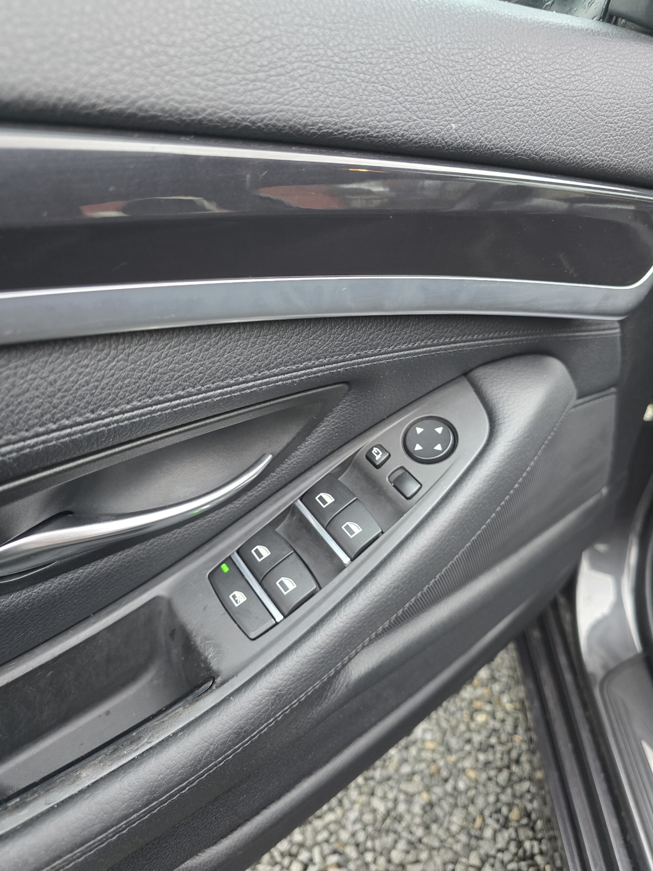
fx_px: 578
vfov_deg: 73.9
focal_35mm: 23
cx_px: 326
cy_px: 436
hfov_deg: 58.9
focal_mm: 6.3
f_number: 1.7
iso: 640
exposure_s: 1/100
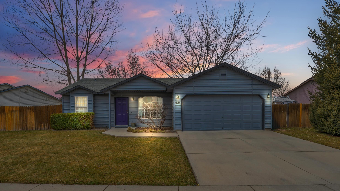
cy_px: 107
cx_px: 170
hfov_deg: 88.0
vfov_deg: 56.9
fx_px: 176
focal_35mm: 20
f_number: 11
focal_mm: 18.5
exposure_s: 1/125
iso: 200
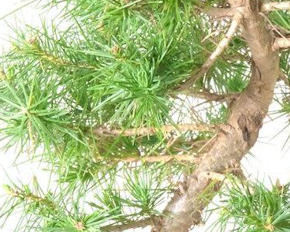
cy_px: 172
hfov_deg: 5.6
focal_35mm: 346
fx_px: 2968
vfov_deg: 4.5
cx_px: 296
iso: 2000
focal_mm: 70.5
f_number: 13
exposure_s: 1/13
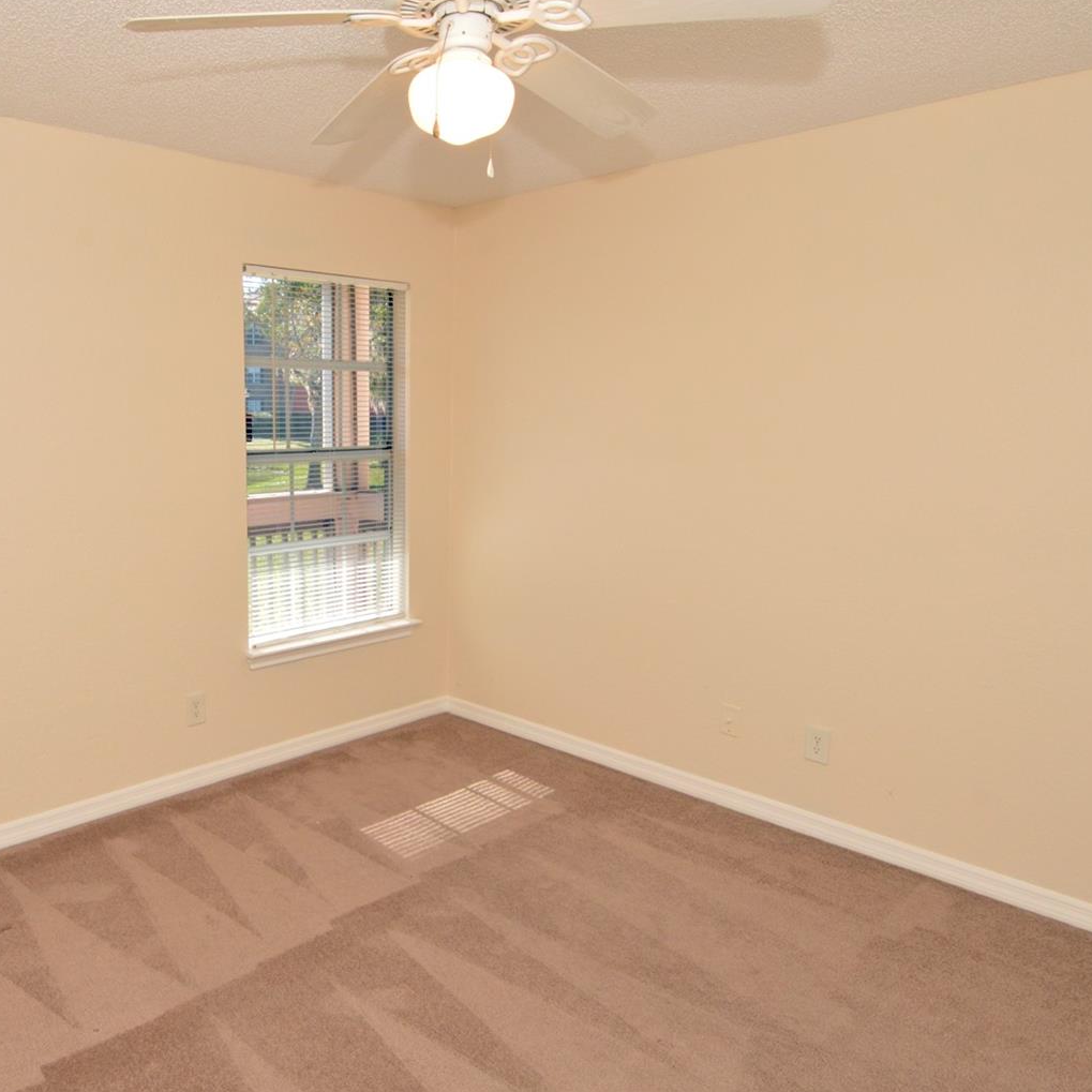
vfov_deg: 65.0
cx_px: 350
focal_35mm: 24
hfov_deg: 63.1
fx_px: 857
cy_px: 557
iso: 800
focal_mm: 12
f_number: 11
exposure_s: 1/100
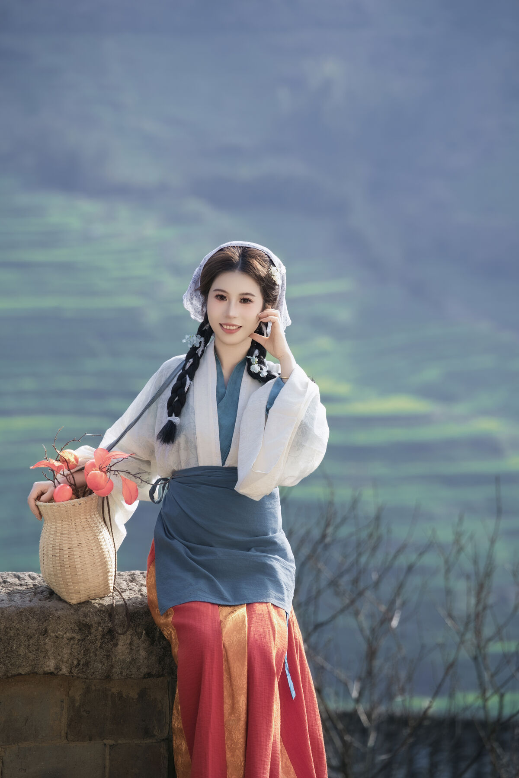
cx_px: 260
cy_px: 389
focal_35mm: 146
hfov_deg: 9.4
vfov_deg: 14.1
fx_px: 3157
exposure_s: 1/160
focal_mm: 146
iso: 64
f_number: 4
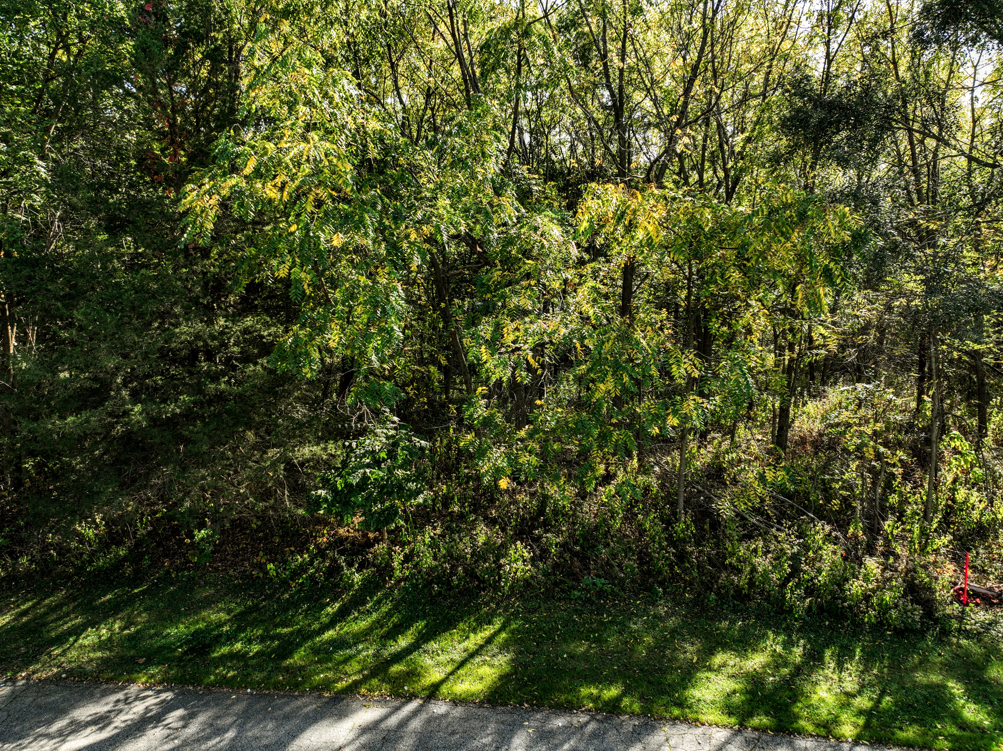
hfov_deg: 71.6
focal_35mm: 24
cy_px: 376
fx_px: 695
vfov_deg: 56.8
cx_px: 502
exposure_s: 1/400
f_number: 2.8
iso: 120
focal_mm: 12.29
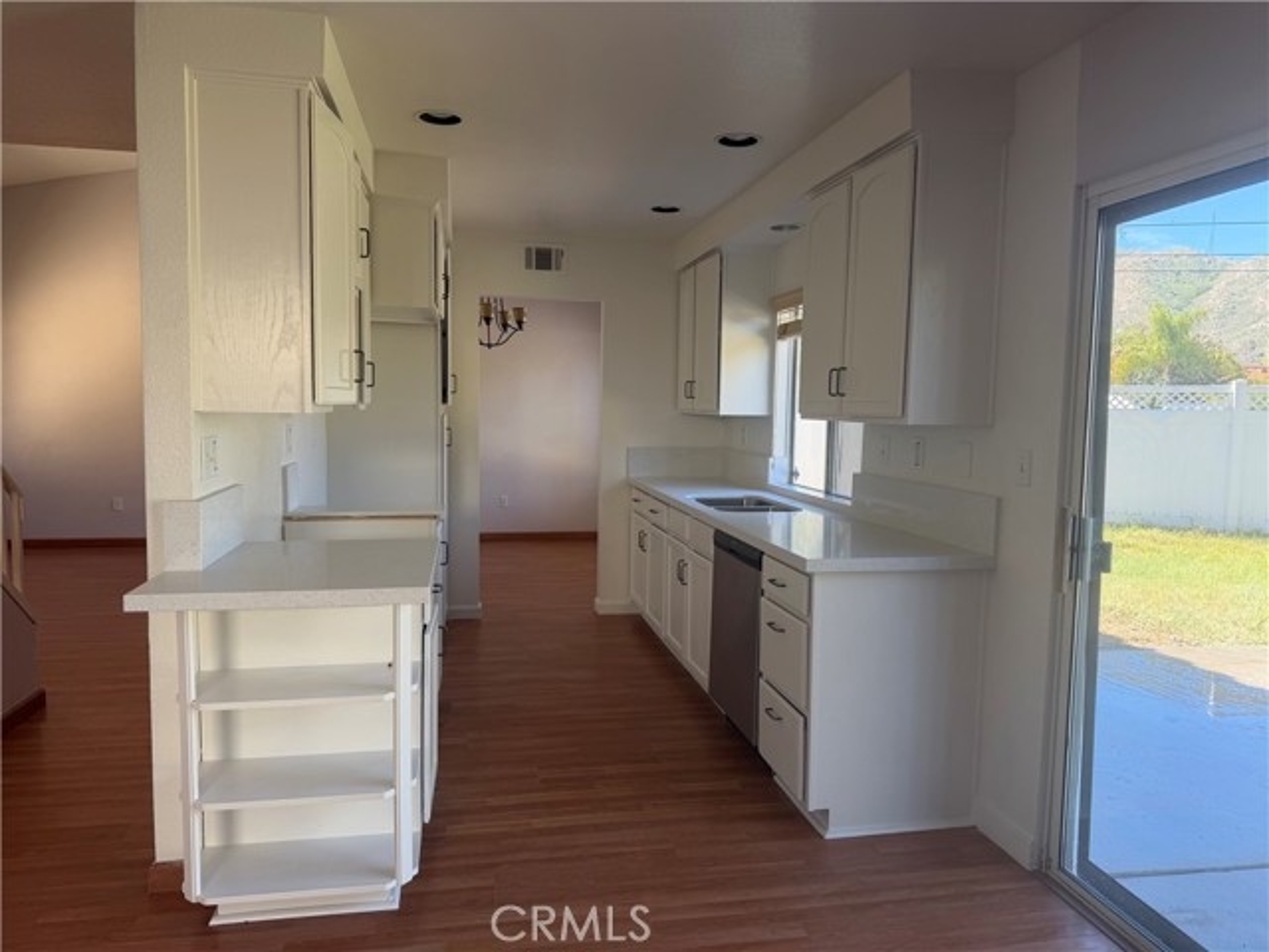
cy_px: 476
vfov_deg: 56.8
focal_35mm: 24
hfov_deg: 71.6
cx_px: 634
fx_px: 880
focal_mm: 6.76
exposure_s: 1/172
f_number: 1.78
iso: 80
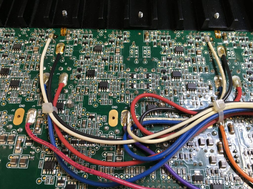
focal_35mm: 29
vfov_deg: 48.2
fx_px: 212
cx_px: 126
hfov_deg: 61.7
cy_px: 94
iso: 40
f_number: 2.2
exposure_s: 1/33
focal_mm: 4.15
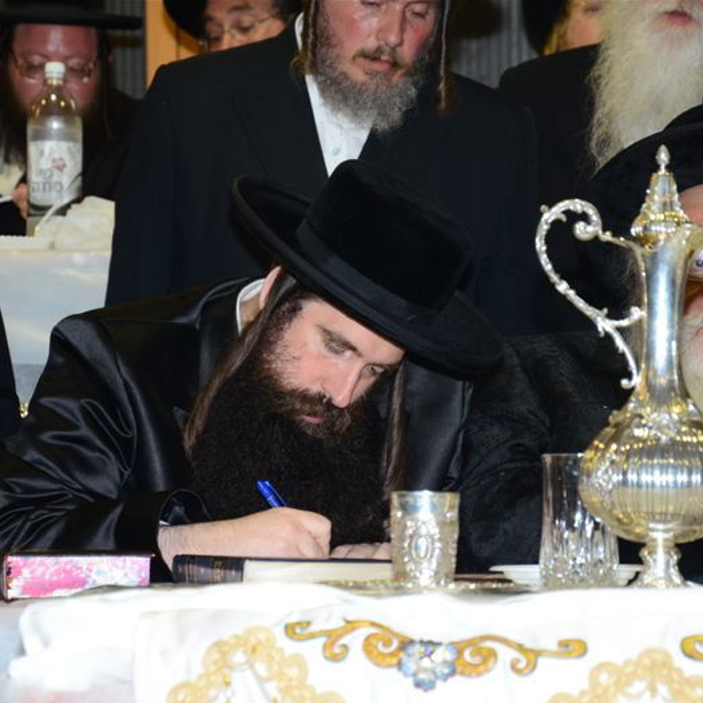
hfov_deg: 9.8
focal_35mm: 178
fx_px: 4090
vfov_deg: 9.8
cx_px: 322
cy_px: 353
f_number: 5.6
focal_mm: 92
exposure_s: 1/100
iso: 1250
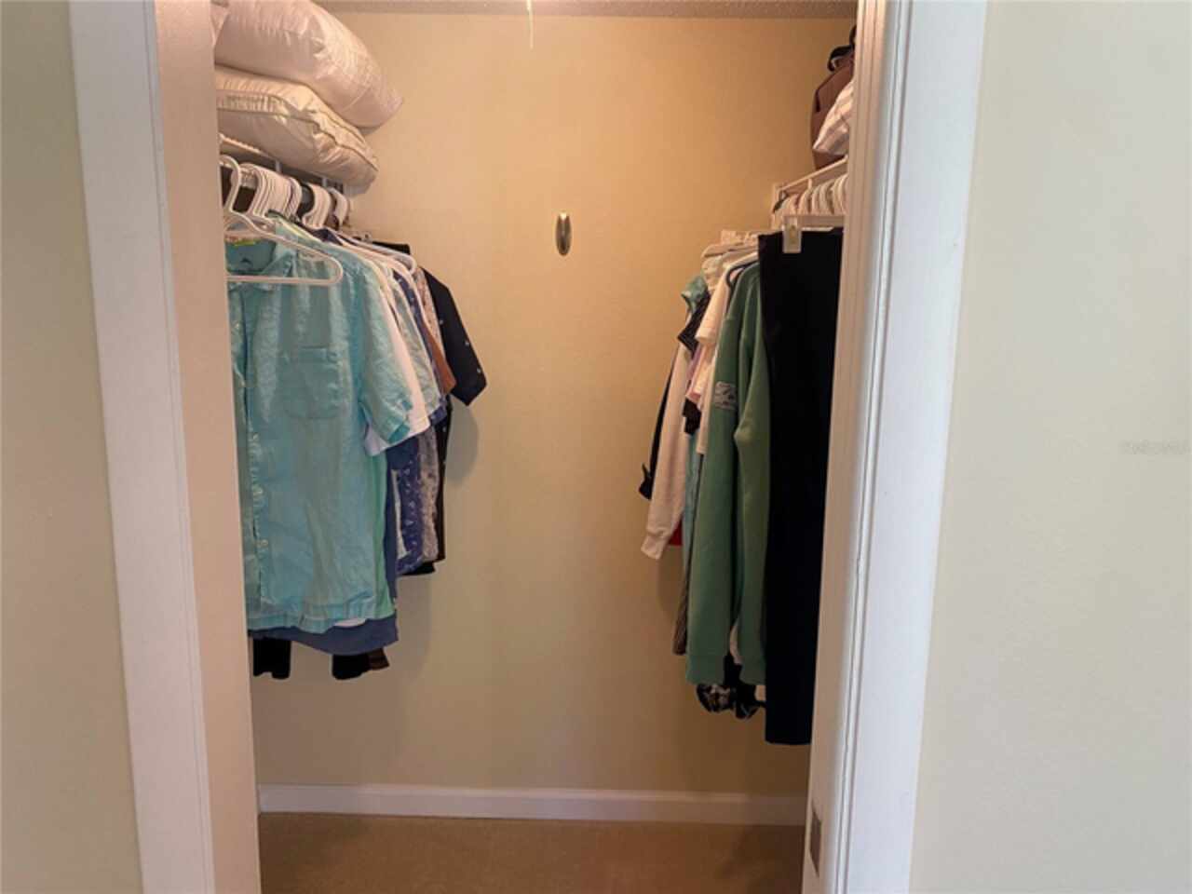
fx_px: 895
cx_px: 596
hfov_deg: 67.3
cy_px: 447
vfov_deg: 53.1
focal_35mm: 26
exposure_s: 1/60
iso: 80
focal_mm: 4.25
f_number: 1.8
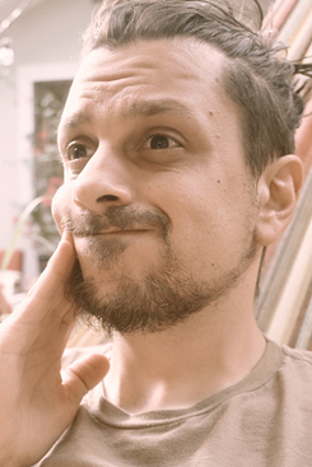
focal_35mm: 49
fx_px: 636
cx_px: 109
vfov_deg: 39.9
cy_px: 310
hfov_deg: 27.4
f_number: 4.2
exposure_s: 1/25
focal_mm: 24
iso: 3200
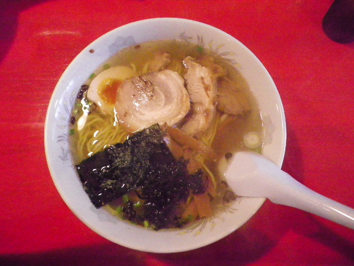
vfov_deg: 49.7
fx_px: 286
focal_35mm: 28
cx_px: 177
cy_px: 133
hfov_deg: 63.4
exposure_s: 1/50
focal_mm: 4.9
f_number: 2.6
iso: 800
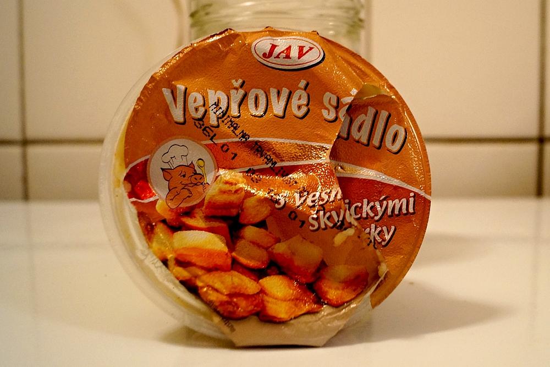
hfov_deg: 67.4
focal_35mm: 27
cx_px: 275
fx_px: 413
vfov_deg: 47.9
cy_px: 184
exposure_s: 1/30
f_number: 3.5
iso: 800
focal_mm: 18
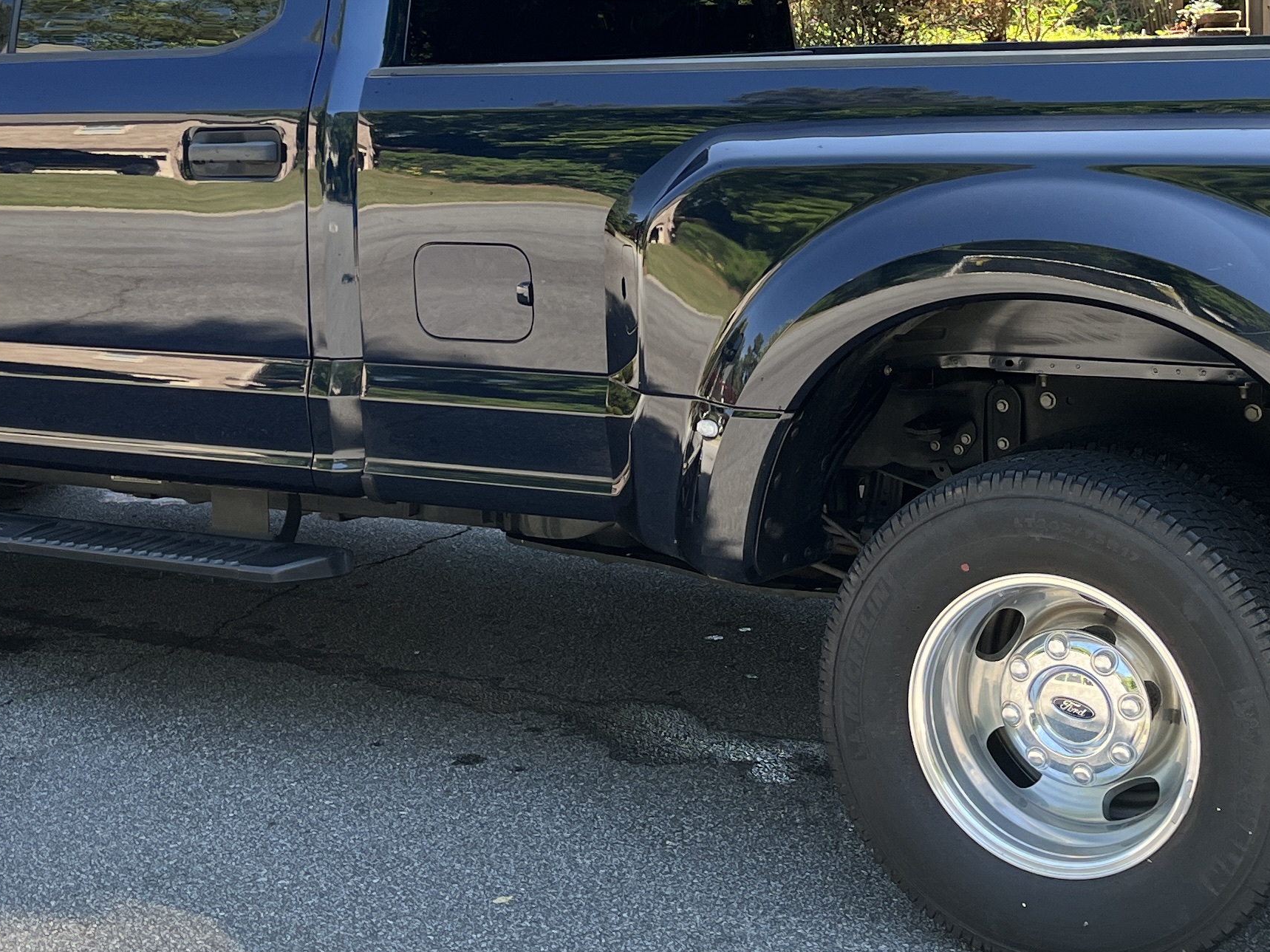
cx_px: 675
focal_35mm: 61
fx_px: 2238
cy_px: 136
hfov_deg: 31.7
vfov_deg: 23.5
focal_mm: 5.1
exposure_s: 1/306
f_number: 1.6
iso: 50
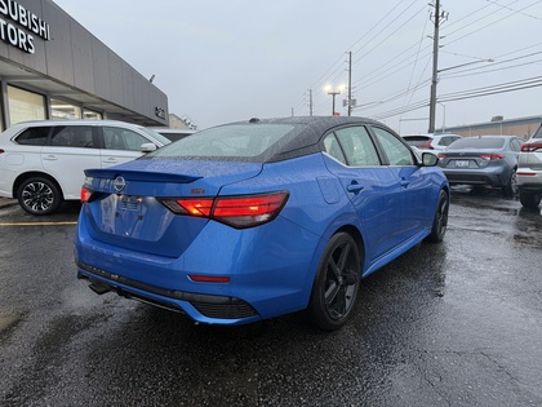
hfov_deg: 71.6
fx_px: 376
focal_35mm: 24
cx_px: 271
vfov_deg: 56.8
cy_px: 204
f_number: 1.78
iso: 160
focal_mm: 6.76
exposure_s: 1/50
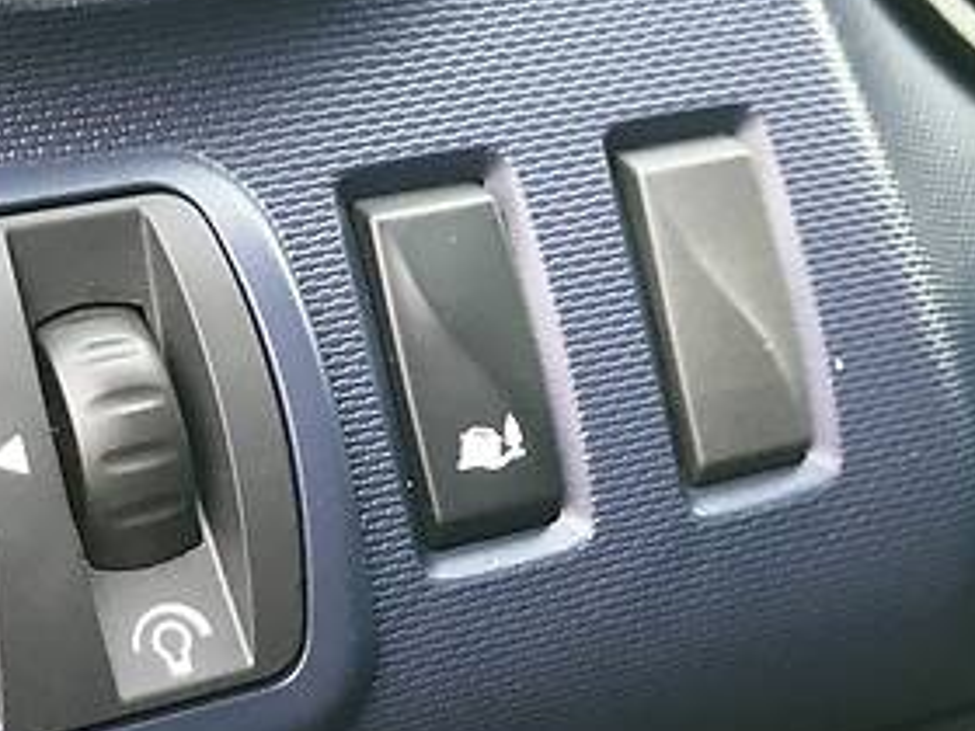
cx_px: 400
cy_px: 543
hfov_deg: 24.4
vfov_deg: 18.3
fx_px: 2253
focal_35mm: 80
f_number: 1.8
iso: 32
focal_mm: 4
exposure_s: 1/20
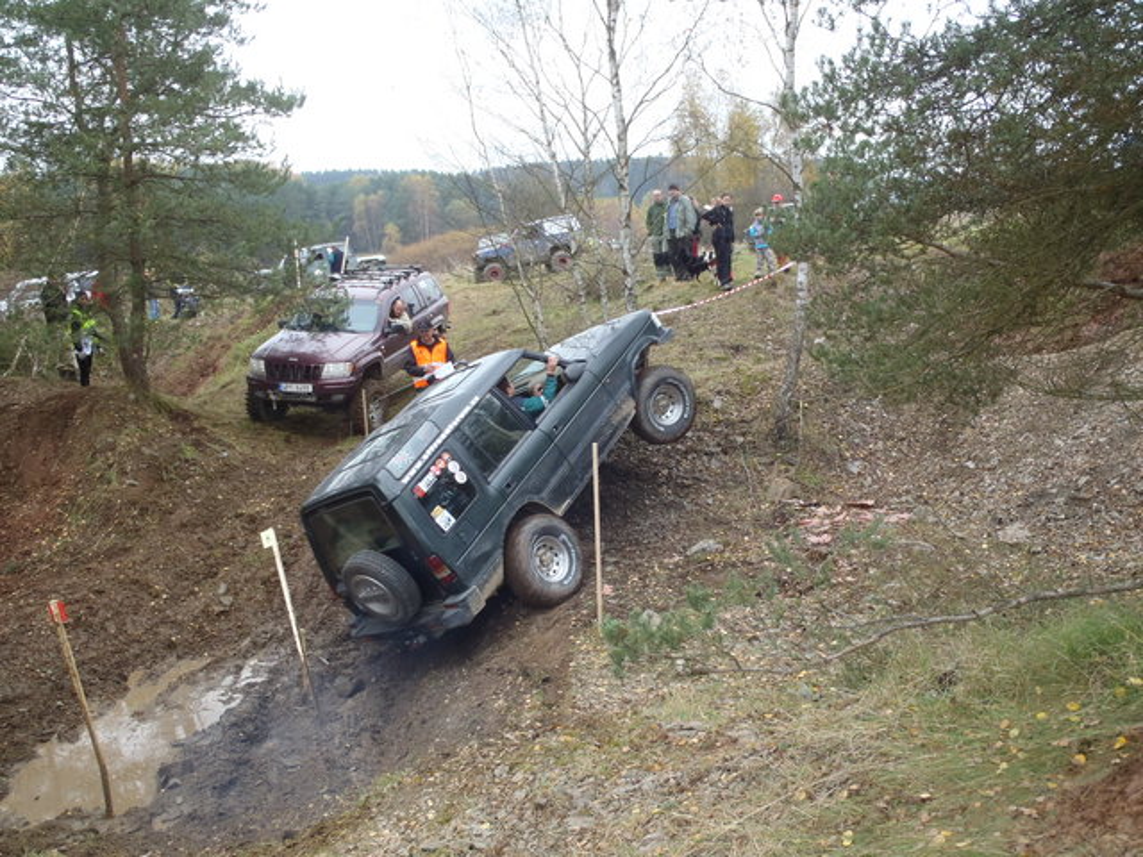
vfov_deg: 41.8
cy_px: 428
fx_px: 1123
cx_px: 572
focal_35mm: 34
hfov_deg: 54.0
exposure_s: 1/40
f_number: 4.4
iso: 100
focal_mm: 6.07
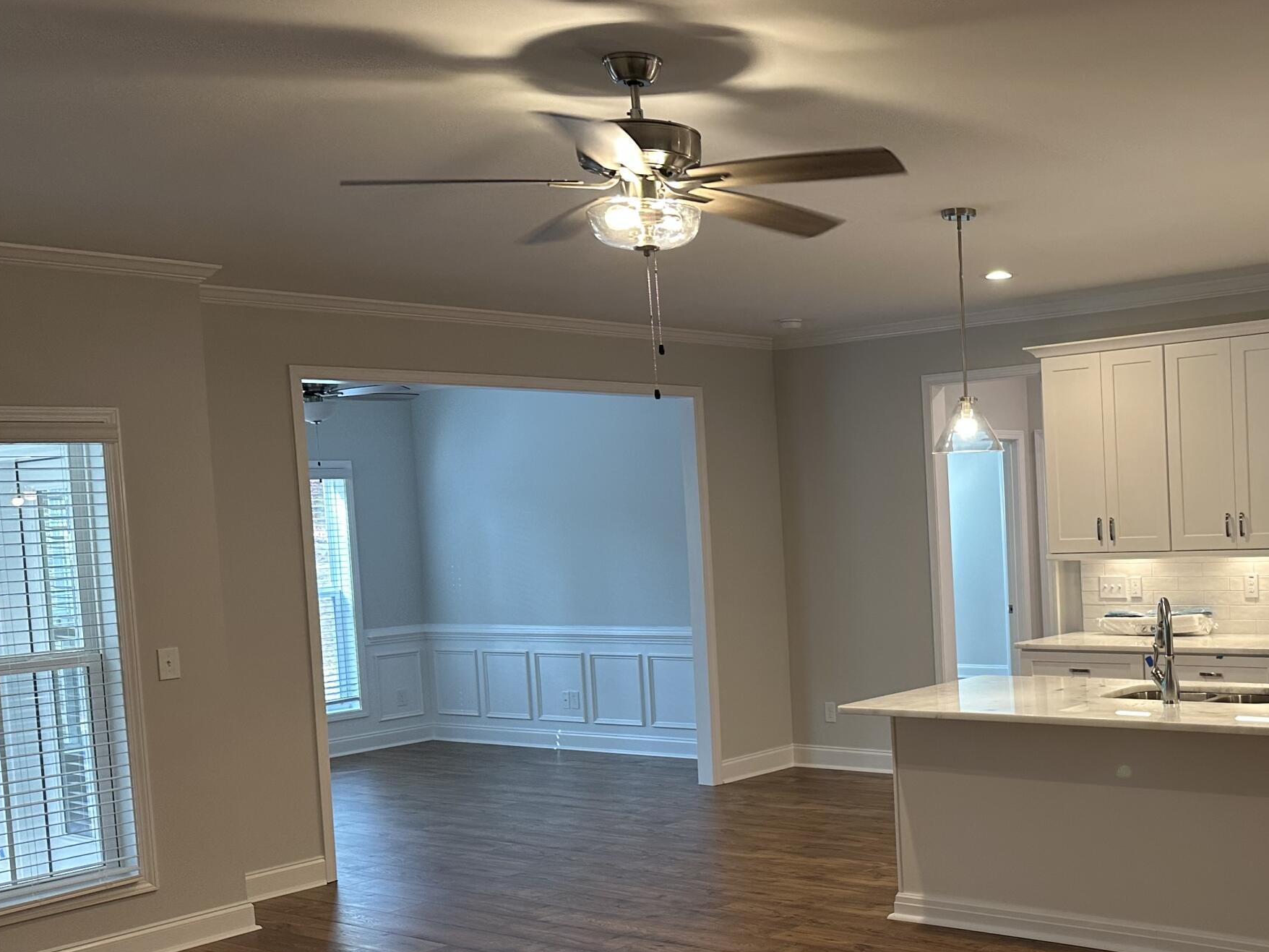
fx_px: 1503
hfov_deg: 43.2
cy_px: 593
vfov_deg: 35.0
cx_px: 1054
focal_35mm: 41
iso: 200
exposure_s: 1/120
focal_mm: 6.86
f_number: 1.78
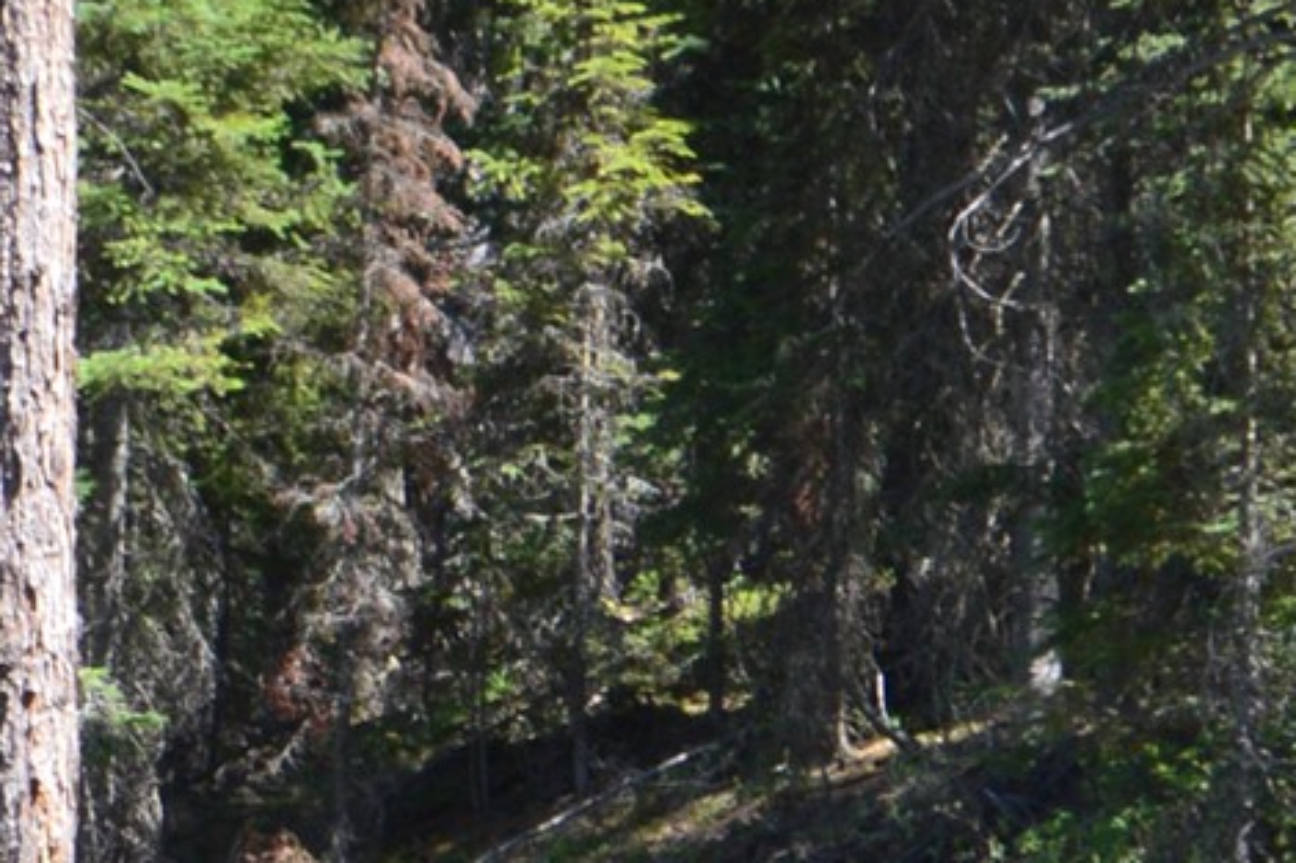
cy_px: 1048
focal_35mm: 319
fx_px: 11479
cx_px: 512
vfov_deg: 4.3
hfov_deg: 6.5
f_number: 10
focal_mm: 46
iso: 400
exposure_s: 1/200
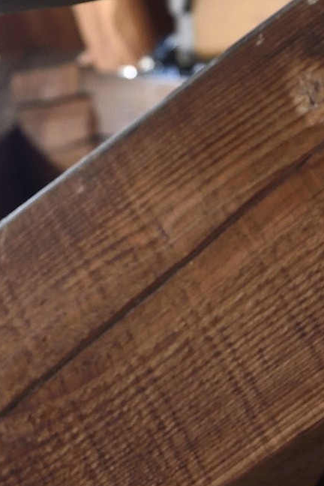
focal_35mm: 178
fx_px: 2403
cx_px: -238
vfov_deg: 10.9
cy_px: -335
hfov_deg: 7.5
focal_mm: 48
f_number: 5
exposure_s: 1/20
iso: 1600
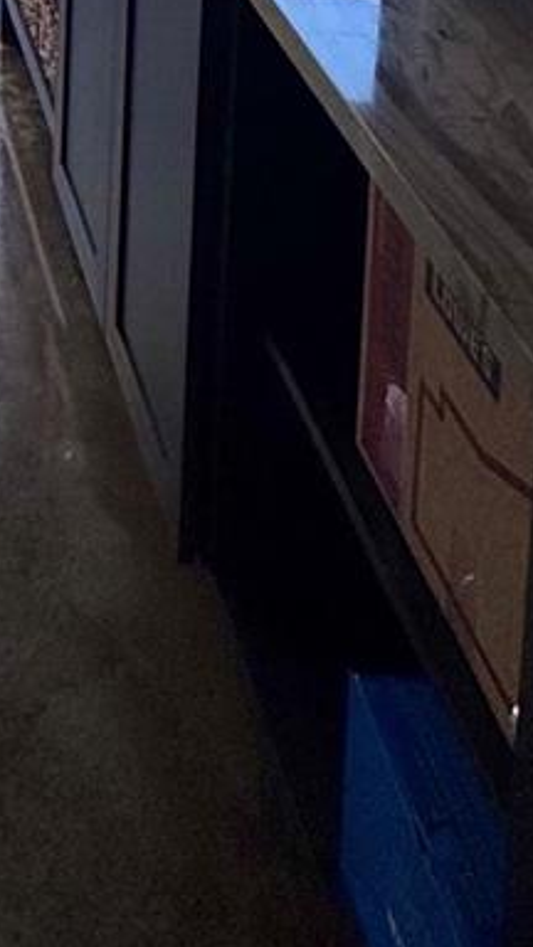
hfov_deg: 17.0
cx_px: -355
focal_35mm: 61
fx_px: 1533
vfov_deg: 24.7
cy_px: -545
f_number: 2.2
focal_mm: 2.22
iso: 40
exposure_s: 1/236
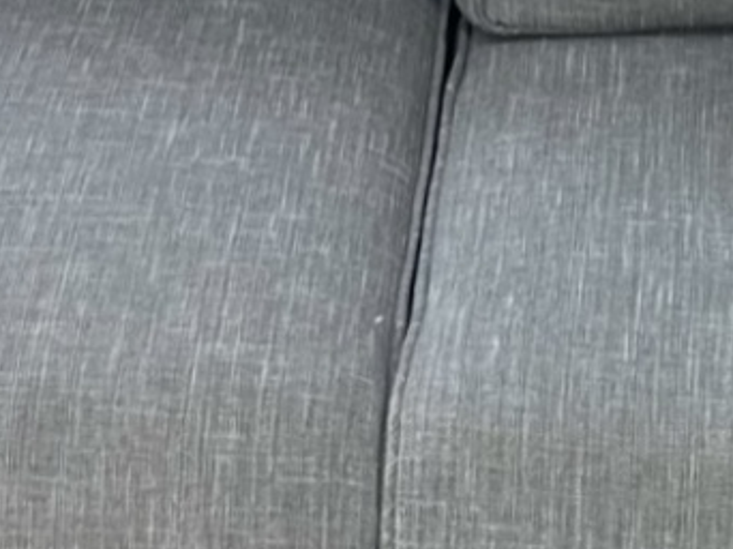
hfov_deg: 12.9
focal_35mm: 152
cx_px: 71
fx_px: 3216
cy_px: -664
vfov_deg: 9.0
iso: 32
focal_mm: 4.2
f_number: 1.6
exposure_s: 1/237
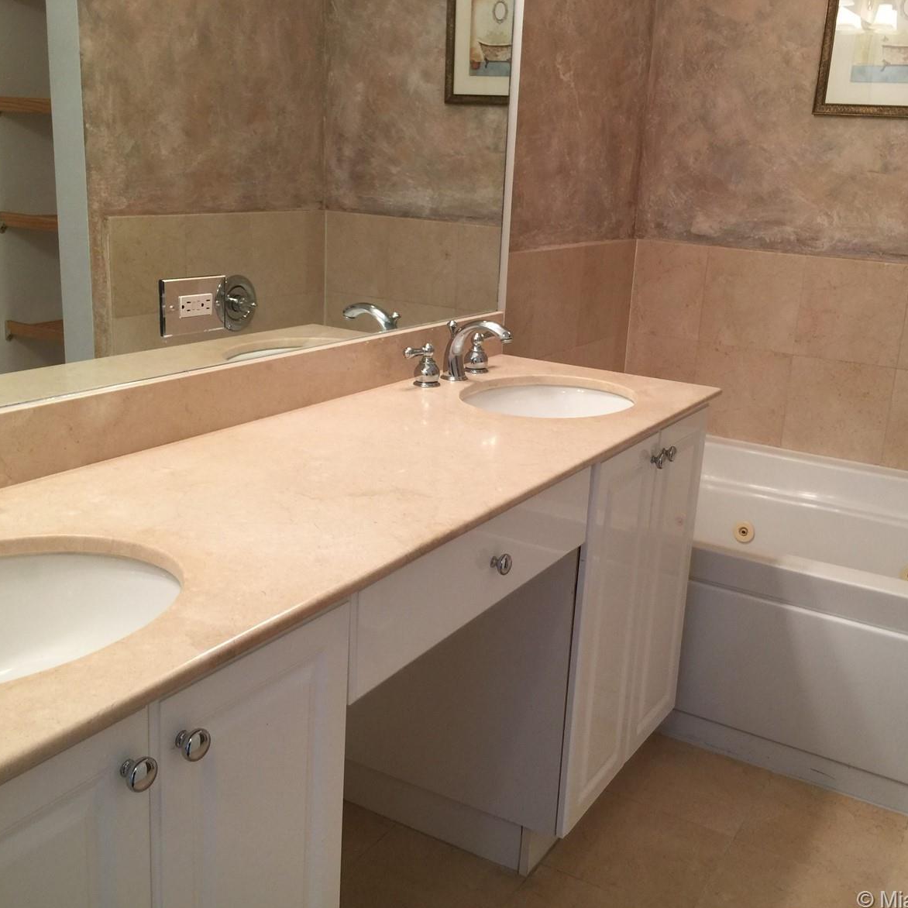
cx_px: 489
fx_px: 1039
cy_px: 451
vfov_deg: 47.2
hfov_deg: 47.2
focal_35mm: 35
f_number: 2.2
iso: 40
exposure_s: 1/40
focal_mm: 4.15
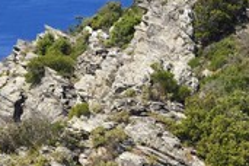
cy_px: 121
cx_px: 5
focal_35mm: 492
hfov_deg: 4.2
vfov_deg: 2.8
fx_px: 3403
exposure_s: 1/400
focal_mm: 200
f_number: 9
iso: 200
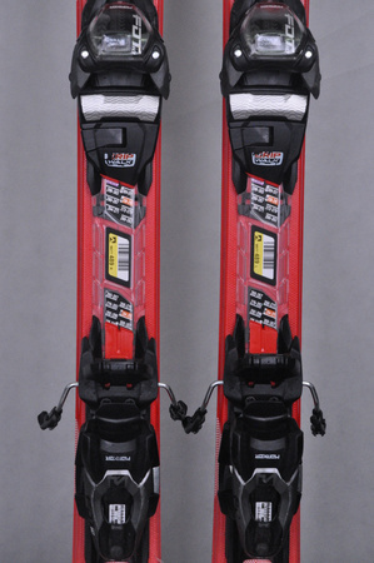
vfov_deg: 17.1
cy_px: 282
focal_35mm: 120
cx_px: 187
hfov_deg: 11.4
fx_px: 1874
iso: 3200
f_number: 9.5
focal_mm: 80
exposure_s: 1/125
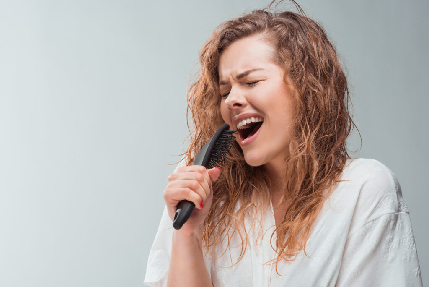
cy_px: 144
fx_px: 1252
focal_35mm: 105
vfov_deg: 13.1
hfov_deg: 19.4
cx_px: 214
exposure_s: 1/160
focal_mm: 105
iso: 80
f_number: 13
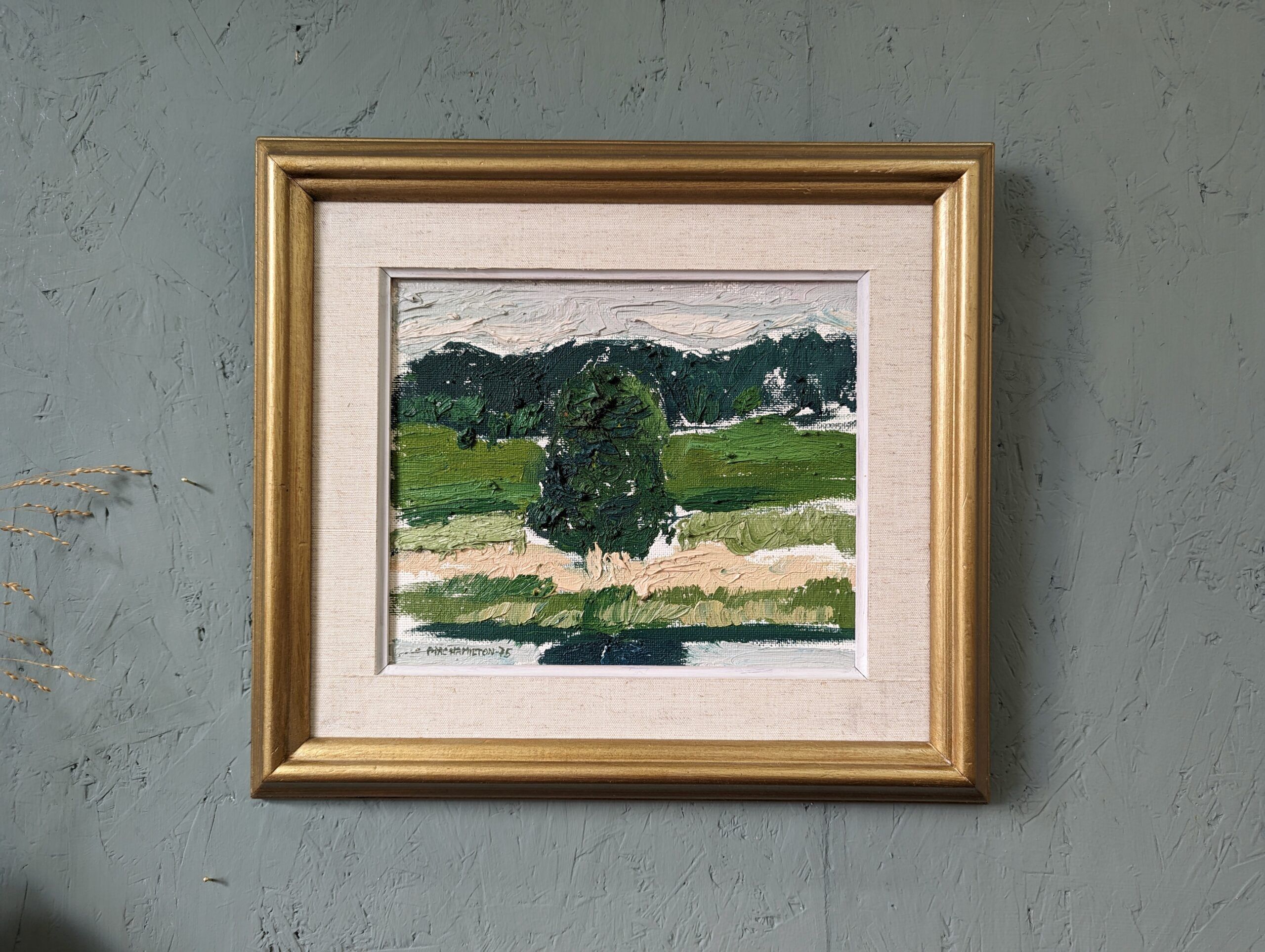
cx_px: 632
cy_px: 476
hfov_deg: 71.5
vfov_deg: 56.9
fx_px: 878
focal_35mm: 24
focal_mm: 6.81
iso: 48
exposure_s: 1/25.3
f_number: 1.85
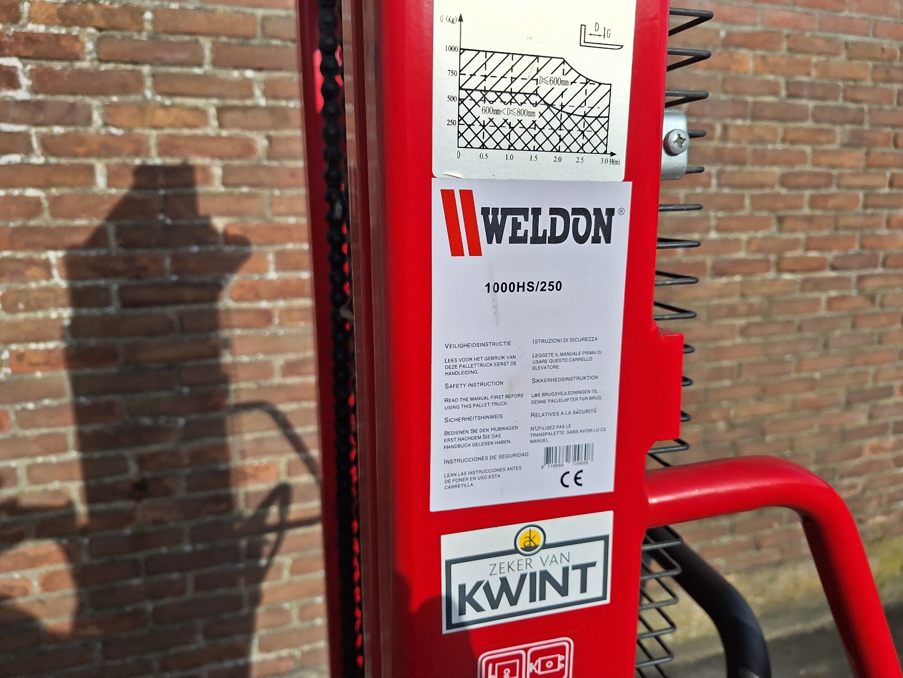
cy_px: 339
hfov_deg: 73.9
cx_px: 452
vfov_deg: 58.9
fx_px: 600
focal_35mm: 23
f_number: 1.8
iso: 40
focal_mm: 5.54
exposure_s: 1/10000
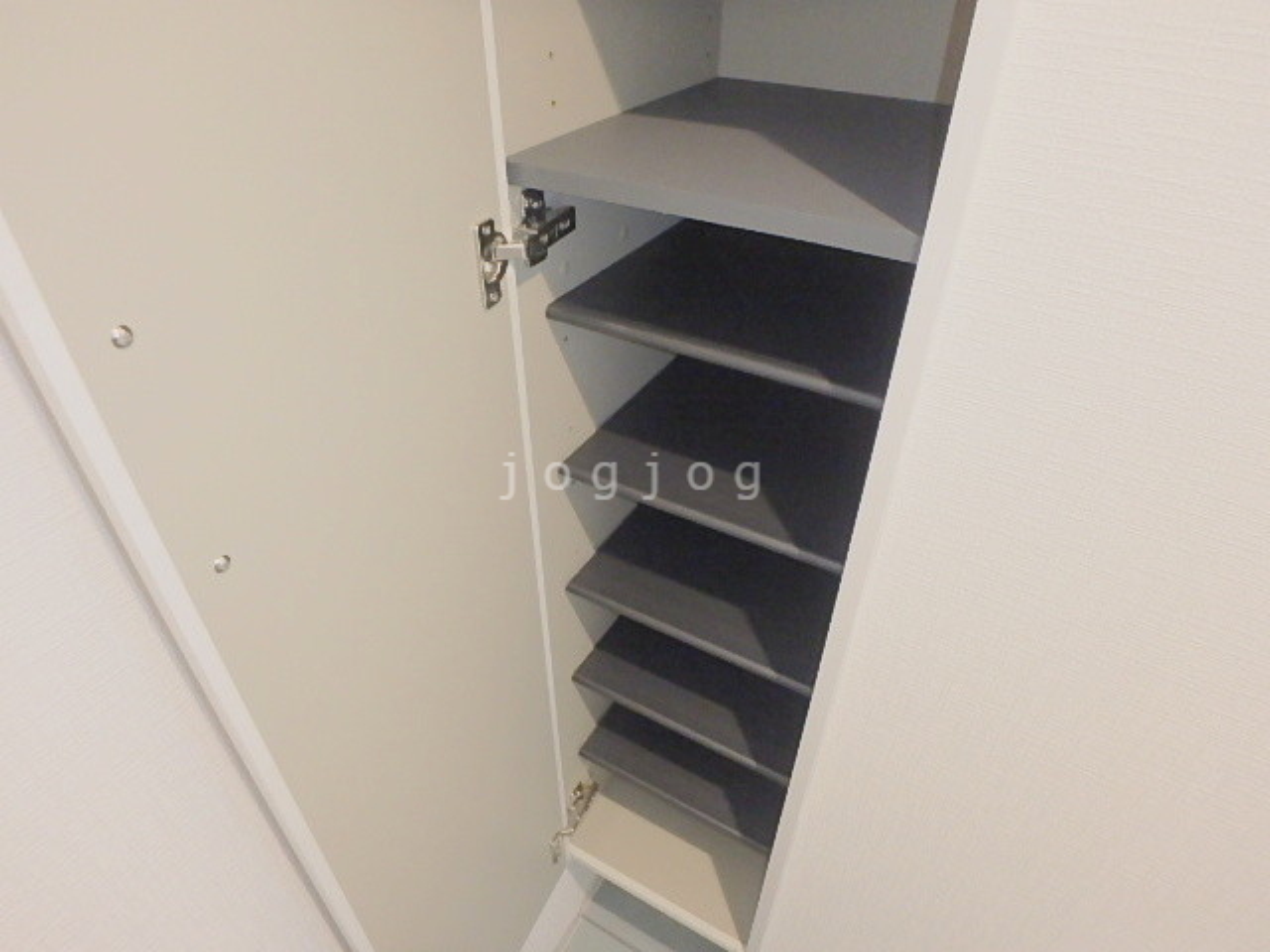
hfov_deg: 79.0
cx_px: 635
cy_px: 476
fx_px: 770
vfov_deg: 63.4
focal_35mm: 21
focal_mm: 3.7
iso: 800
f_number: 3.5
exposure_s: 1/30
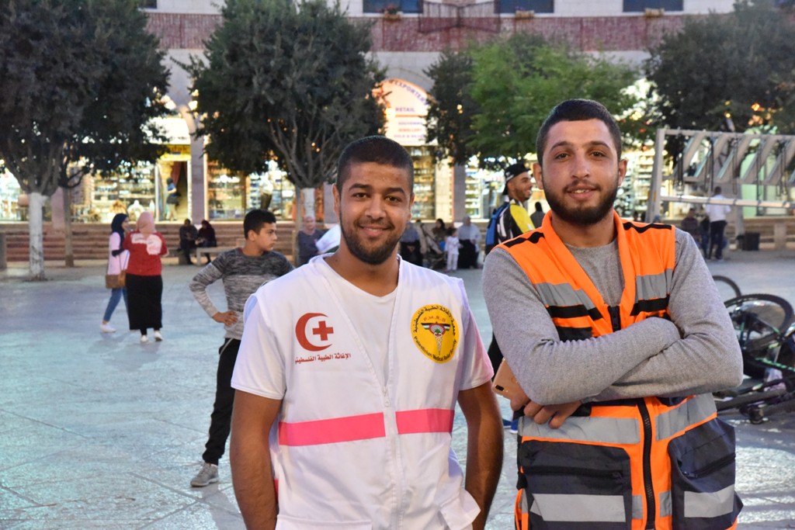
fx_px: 1656
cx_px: 398
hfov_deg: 27.0
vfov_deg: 18.2
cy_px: 265
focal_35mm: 75
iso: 10000
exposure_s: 1/25
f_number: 10
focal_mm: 75
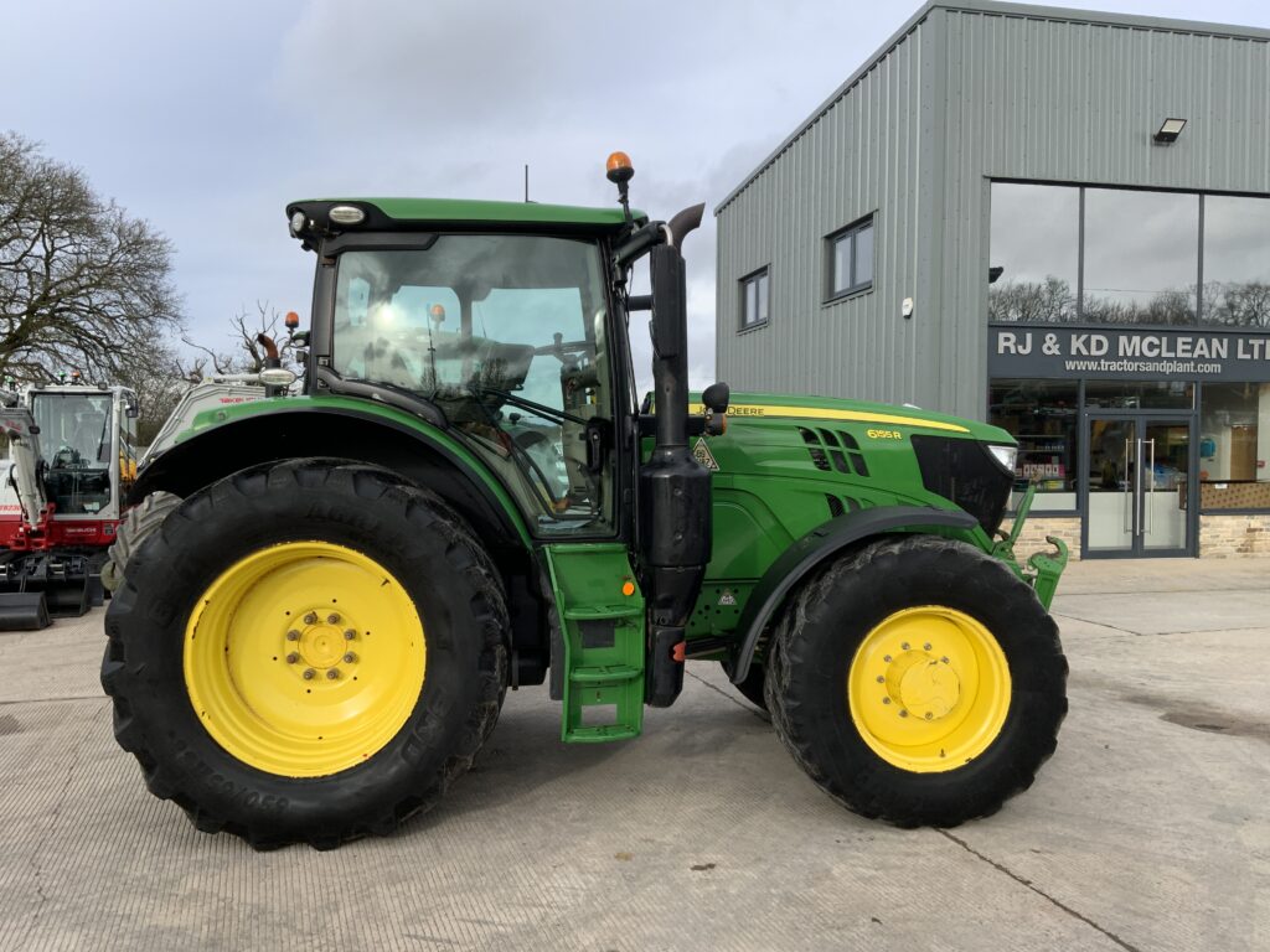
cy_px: 476
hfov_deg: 61.7
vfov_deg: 48.2
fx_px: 1064
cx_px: 635
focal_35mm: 29
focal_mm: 3
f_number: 1.8
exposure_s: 1/674
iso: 16
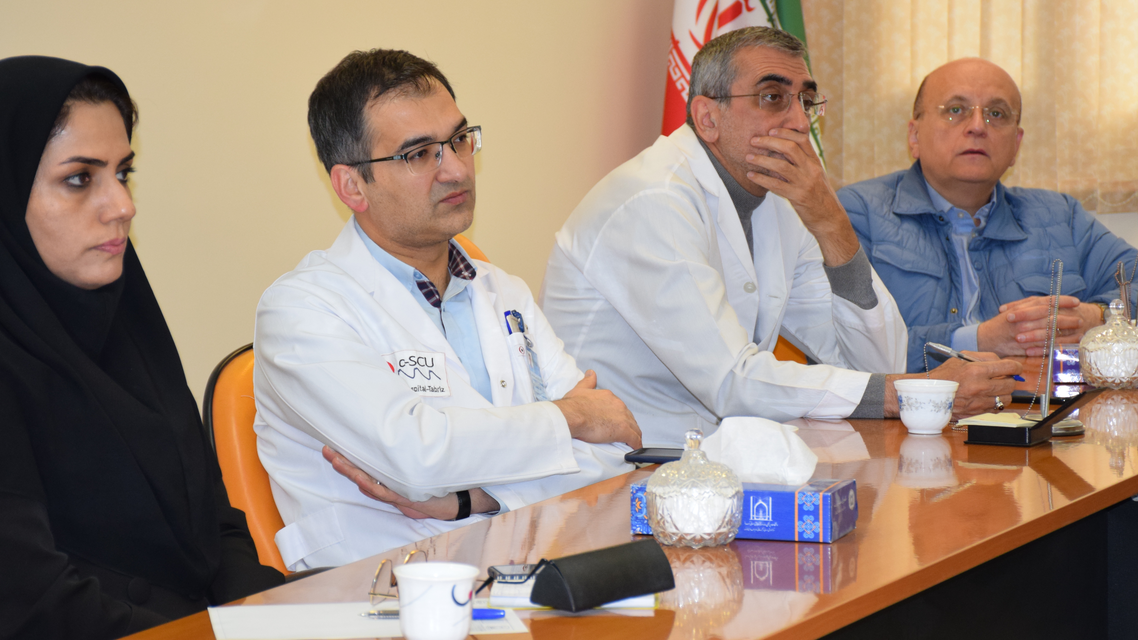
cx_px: 547
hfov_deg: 15.9
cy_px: 339
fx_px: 4062
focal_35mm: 135
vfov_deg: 9.0
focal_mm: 75
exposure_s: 1/60
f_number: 5
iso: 900
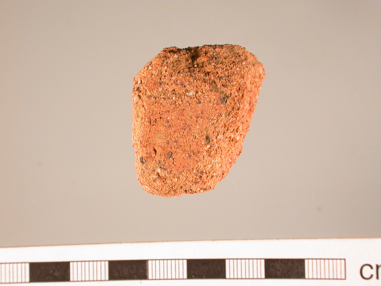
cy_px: 143
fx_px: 1387
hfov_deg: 15.6
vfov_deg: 11.8
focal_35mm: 126
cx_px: 190
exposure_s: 1/50.5
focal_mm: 26.2
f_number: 6.5
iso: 100
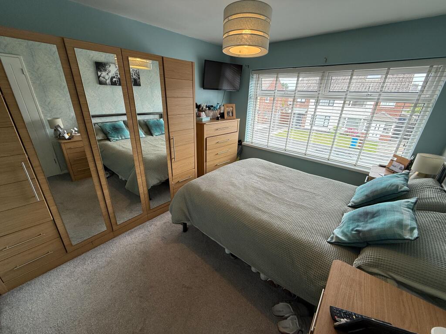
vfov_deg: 85.7
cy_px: 167
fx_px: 180
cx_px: 223
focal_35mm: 14
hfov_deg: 102.1
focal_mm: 2.22
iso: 64
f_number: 2.2
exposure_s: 1/100
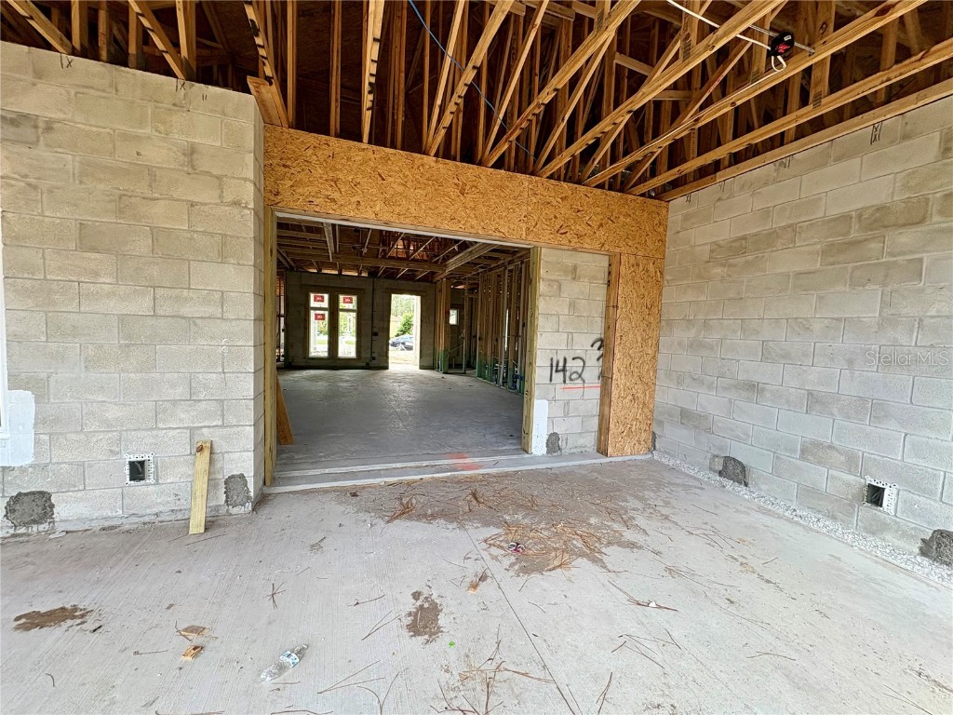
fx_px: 385
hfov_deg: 102.1
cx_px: 476
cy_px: 358
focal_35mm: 14
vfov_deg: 85.7
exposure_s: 1/138
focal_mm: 2.22
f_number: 2.2
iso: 80
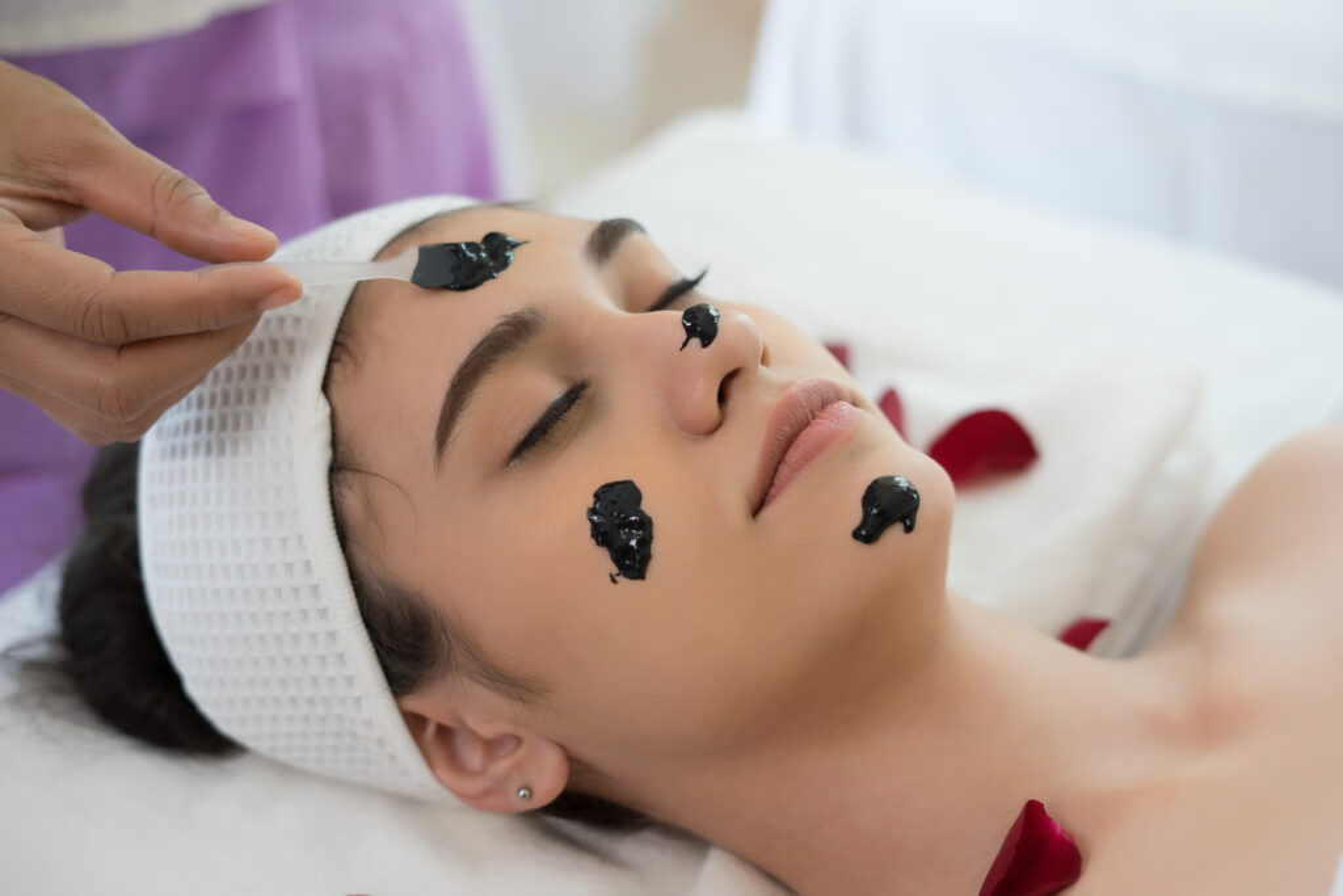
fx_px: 1865
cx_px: 672
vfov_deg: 27.0
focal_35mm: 50
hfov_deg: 39.6
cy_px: 448
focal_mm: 50
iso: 400
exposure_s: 1/60
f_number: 2.8
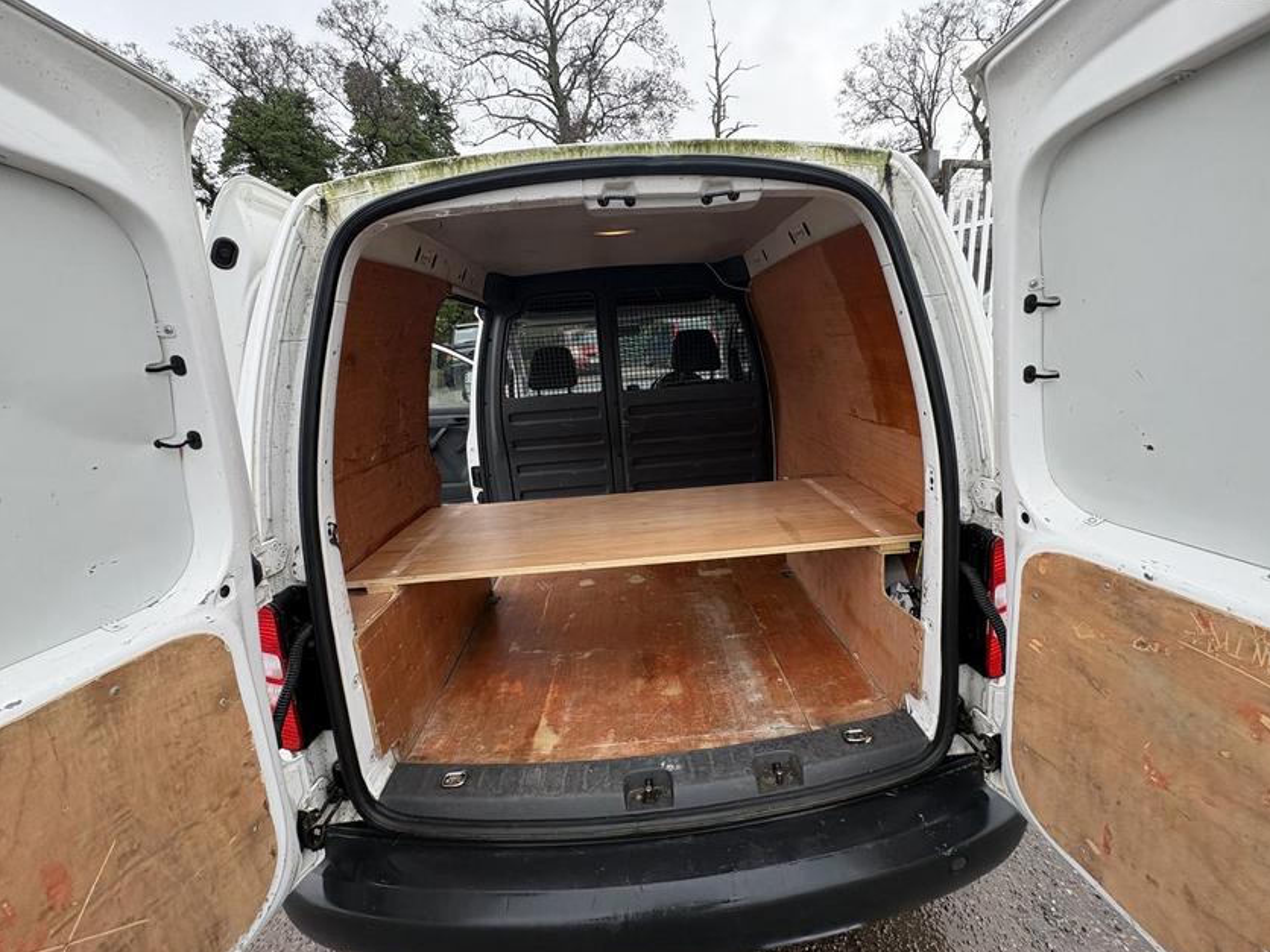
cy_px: 457
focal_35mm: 15
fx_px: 550
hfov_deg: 98.1
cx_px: 655
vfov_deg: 81.7
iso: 125
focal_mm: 2.22
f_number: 2.2
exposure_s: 1/108
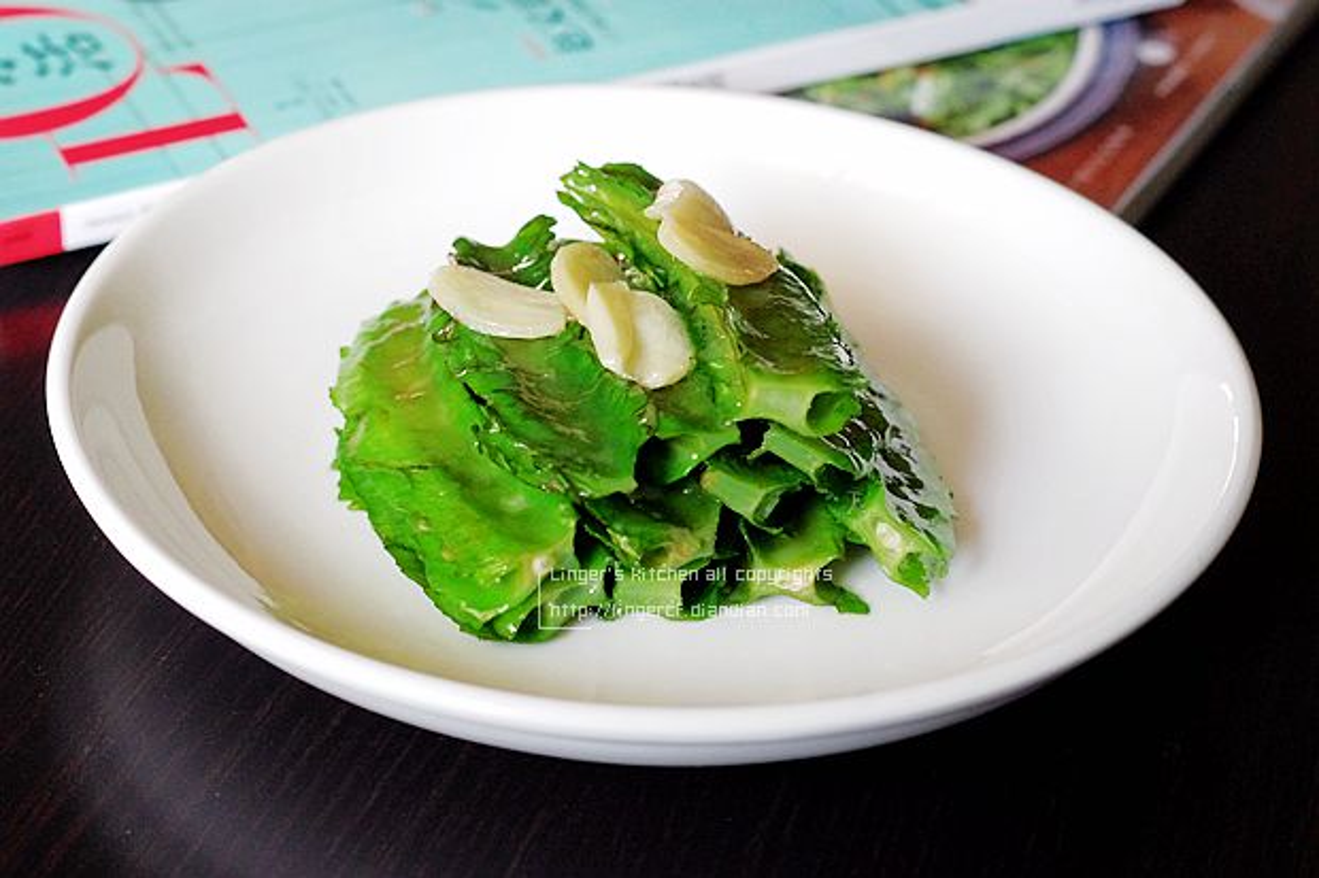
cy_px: 439
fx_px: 2747
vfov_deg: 18.2
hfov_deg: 27.0
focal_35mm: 75
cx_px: 660
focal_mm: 50
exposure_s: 1/500
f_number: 5.6
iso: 1600
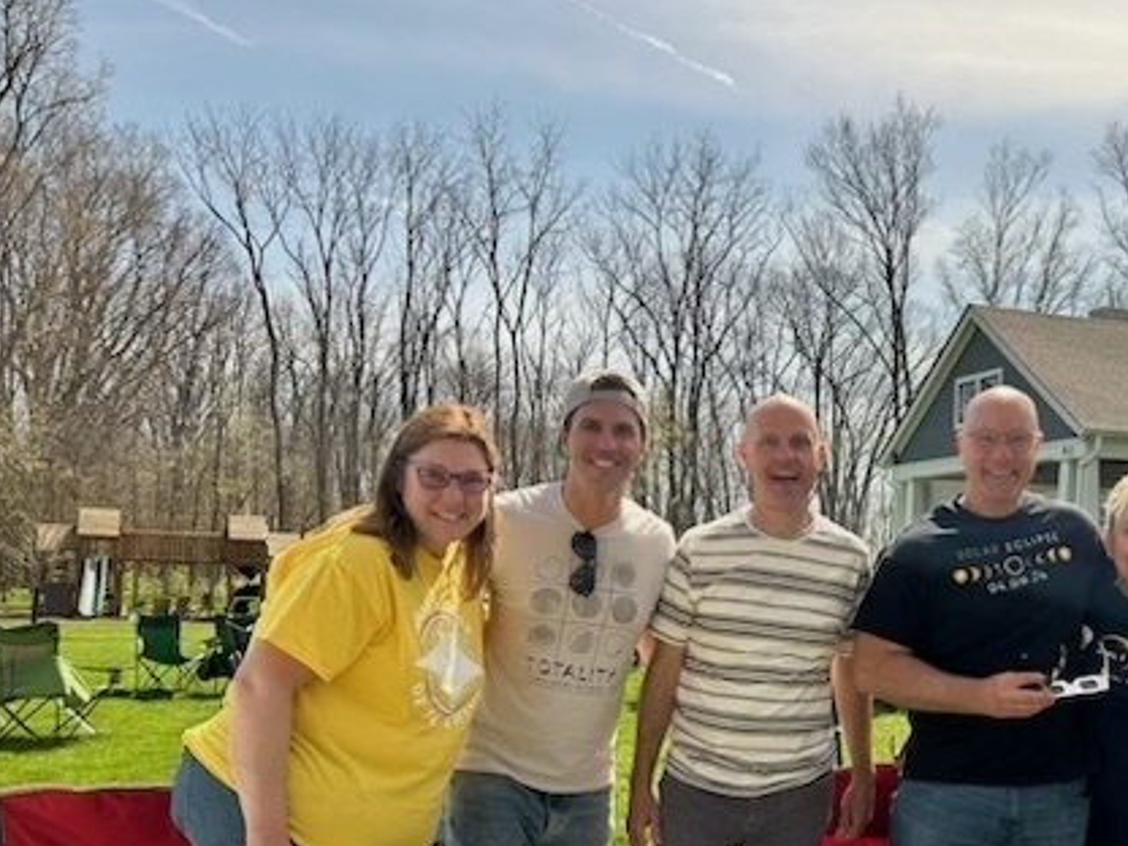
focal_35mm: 40
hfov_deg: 45.3
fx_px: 1303
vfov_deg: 35.1
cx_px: 832
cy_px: 643
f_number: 1.5
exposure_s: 1/121
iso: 40
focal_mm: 5.7
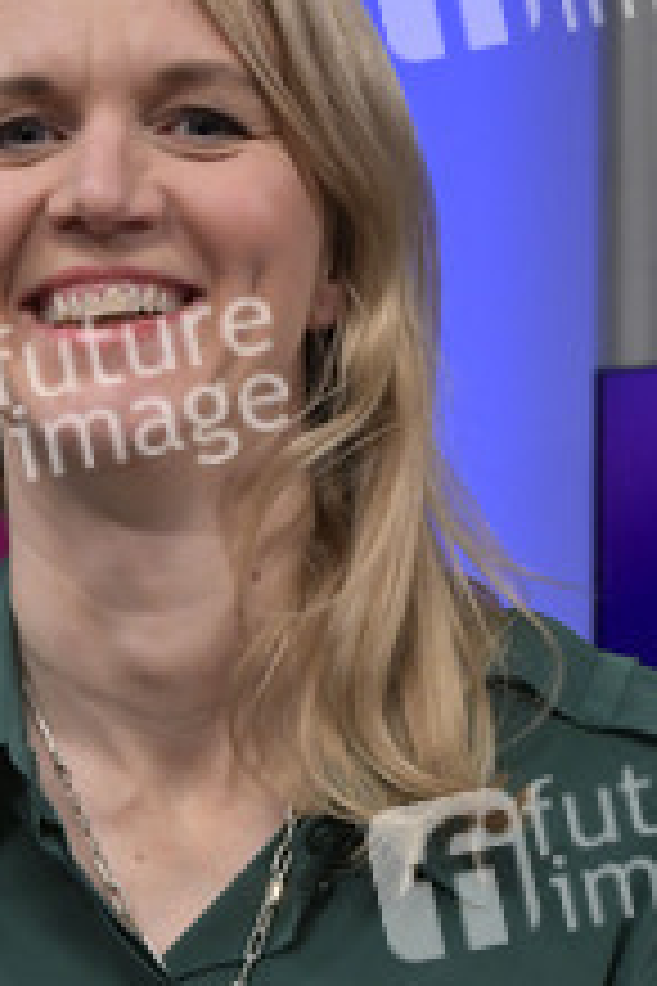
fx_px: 1998
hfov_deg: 18.6
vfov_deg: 27.6
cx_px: 189
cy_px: 630
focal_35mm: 73
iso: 1600
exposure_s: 1/250
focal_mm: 40
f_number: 6.3
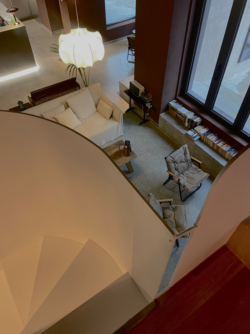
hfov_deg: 53.1
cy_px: 167
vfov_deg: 67.3
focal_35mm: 26
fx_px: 250
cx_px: 125
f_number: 1.6
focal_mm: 4.2
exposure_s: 1/50
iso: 500
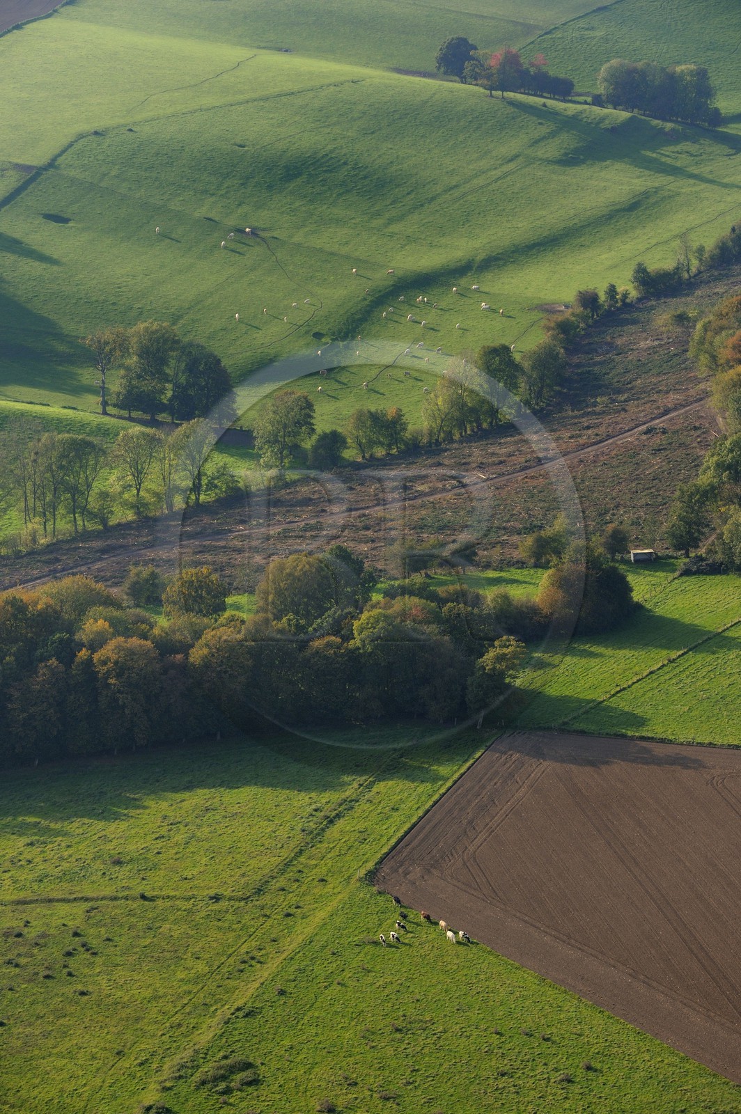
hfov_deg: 10.1
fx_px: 4175
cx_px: 370
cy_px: 557
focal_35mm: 135
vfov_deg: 15.2
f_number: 6.3
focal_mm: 135
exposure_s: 1/800
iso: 400
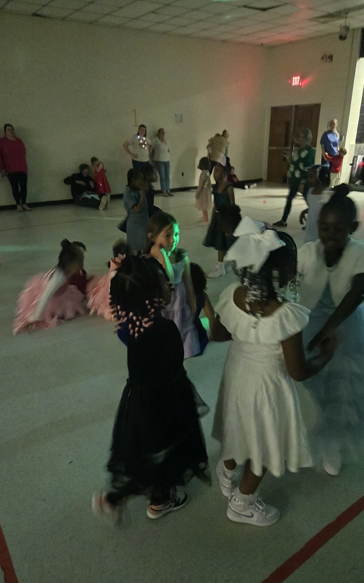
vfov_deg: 72.6
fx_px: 397
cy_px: 289
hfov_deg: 49.2
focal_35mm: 25
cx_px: 175
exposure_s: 1/15
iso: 1600
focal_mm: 5.4
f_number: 1.8
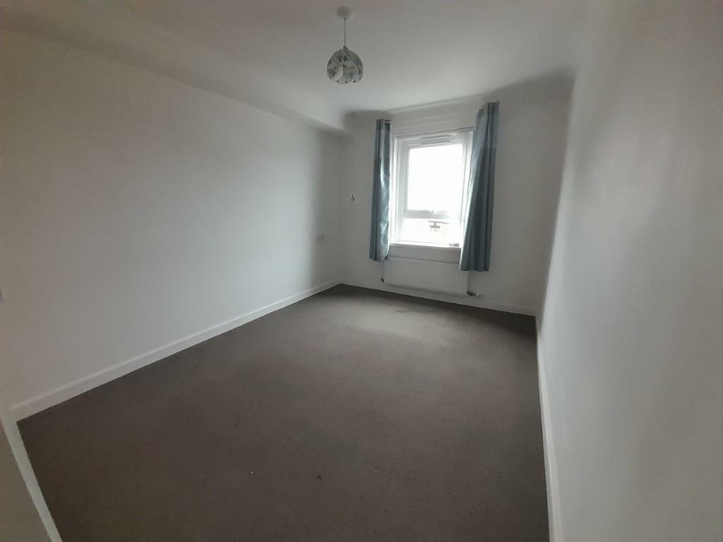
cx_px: 362
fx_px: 272
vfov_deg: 89.9
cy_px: 271
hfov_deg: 106.2
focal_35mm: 13
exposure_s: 1/33
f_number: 2.2
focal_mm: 1.13
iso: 200
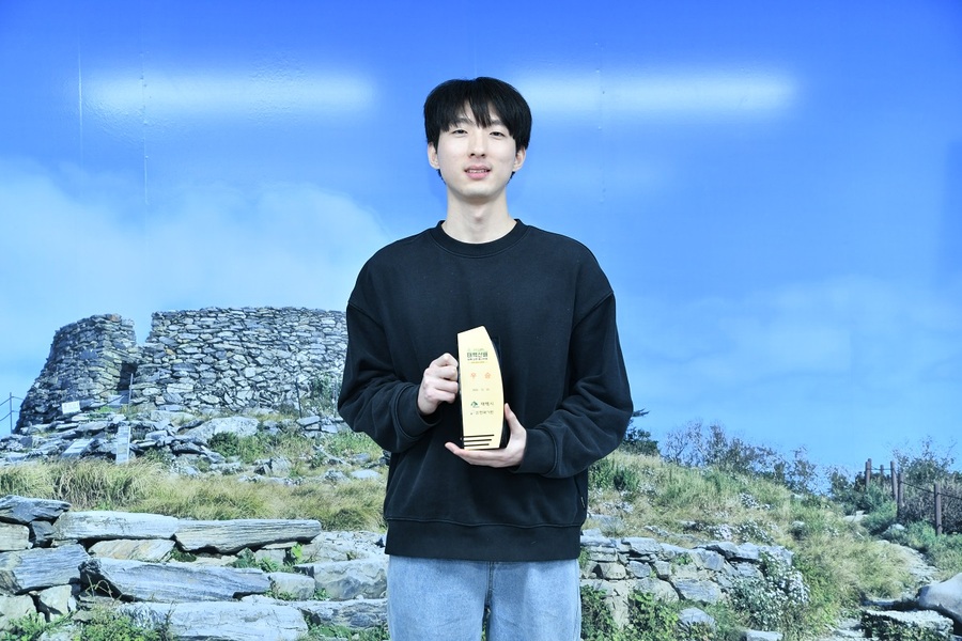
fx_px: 1069
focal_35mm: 40
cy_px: 320
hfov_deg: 48.5
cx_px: 481
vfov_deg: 33.4
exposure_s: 1/100
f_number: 3.5
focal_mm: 40
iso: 800
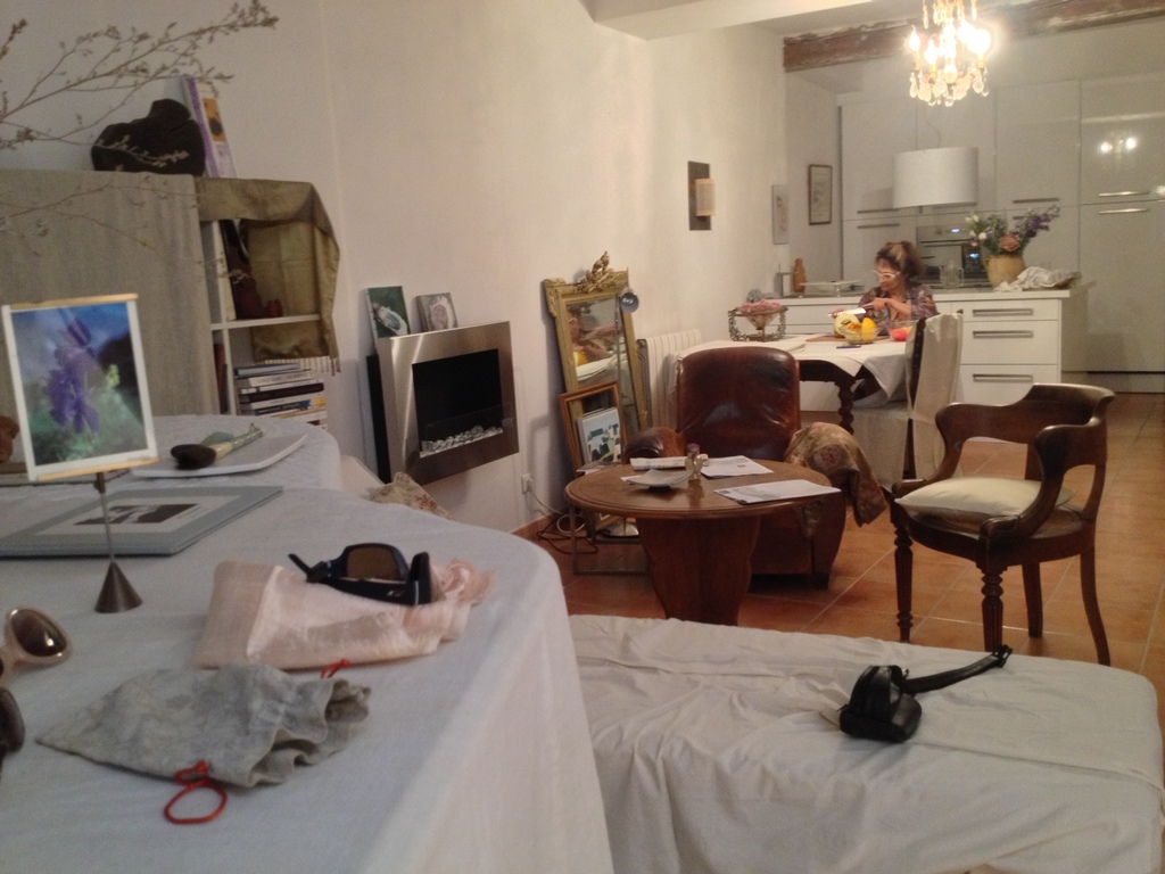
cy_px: 437
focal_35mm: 35
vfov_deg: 40.7
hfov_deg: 52.6
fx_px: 1178
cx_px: 582
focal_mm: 4.28
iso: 250
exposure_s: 1/20
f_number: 2.4
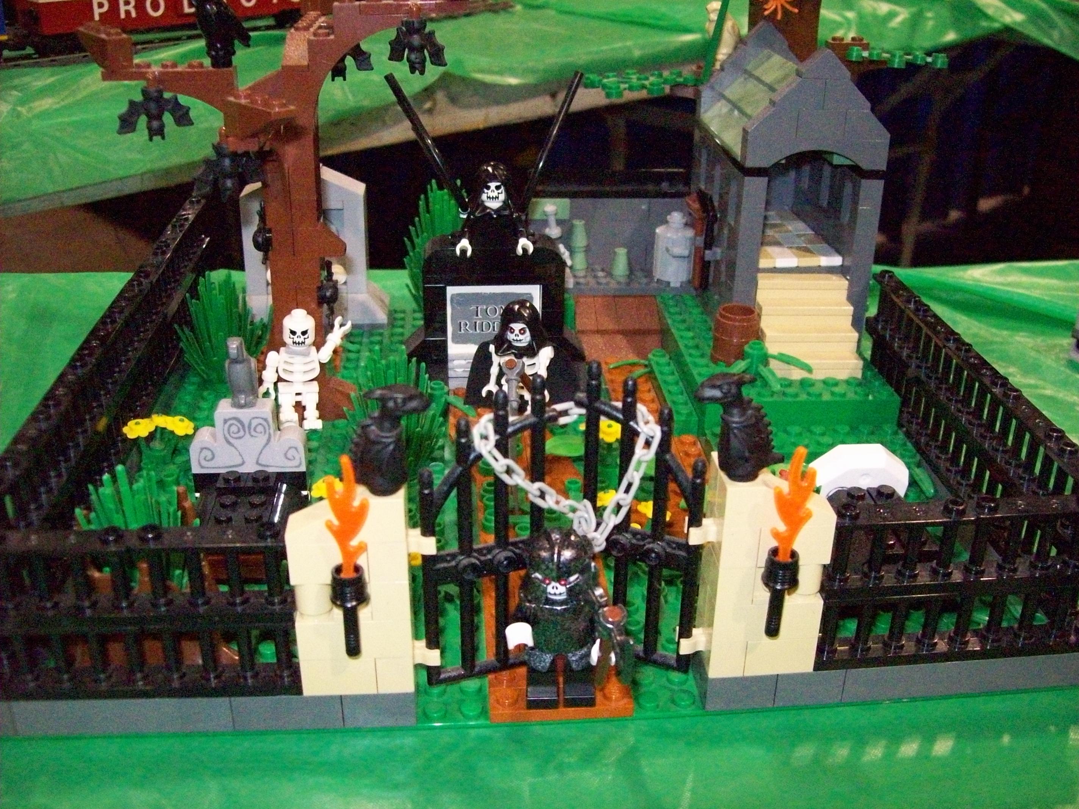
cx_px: 540
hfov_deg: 51.4
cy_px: 404
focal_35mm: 36
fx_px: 1122
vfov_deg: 39.6
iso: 800
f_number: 2.7
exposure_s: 1/128
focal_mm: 6
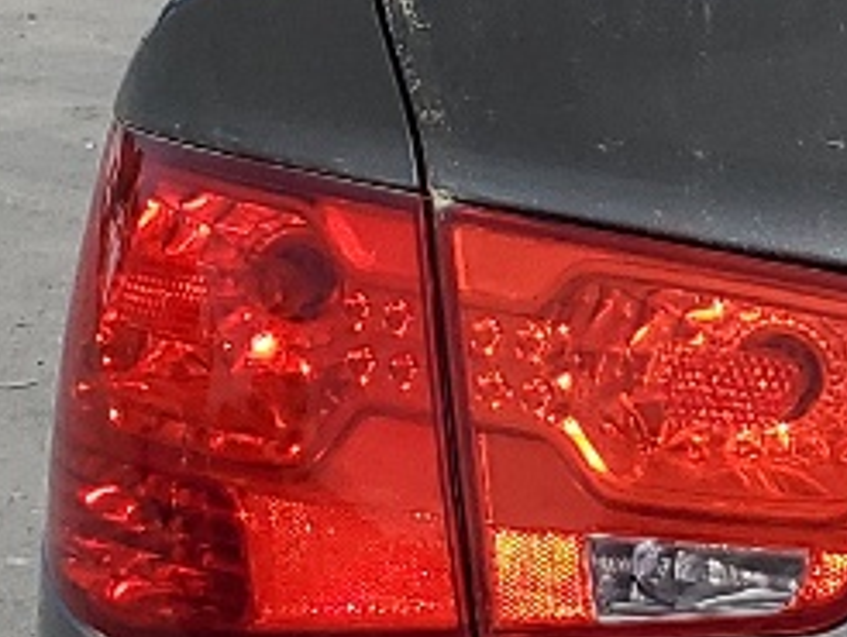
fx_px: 4139
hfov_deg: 10.2
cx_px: 2042
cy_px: 706
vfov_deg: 8.7
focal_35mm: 169
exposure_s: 1/5000
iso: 50
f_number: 1.5
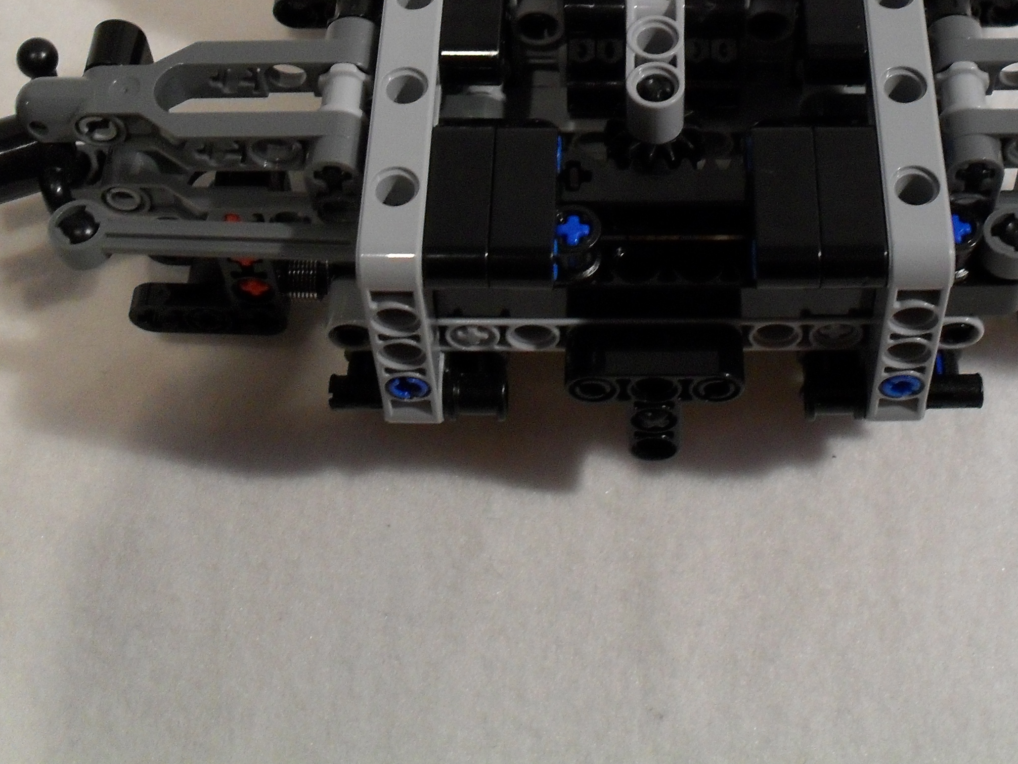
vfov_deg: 23.1
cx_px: 654
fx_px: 1824
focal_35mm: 62
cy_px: 93
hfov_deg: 31.0
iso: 200
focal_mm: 6.3
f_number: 3.2
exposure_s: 1/20
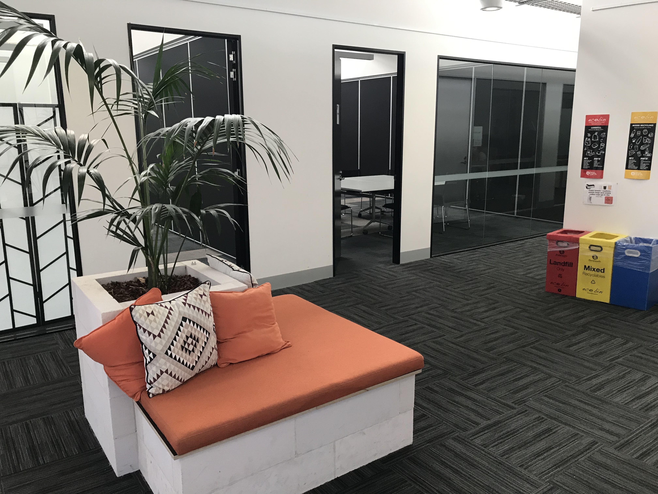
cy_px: 247
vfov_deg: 49.7
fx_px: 532
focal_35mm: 28
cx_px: 329
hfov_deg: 63.4
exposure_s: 1/25
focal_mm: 3.99
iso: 32
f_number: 1.8
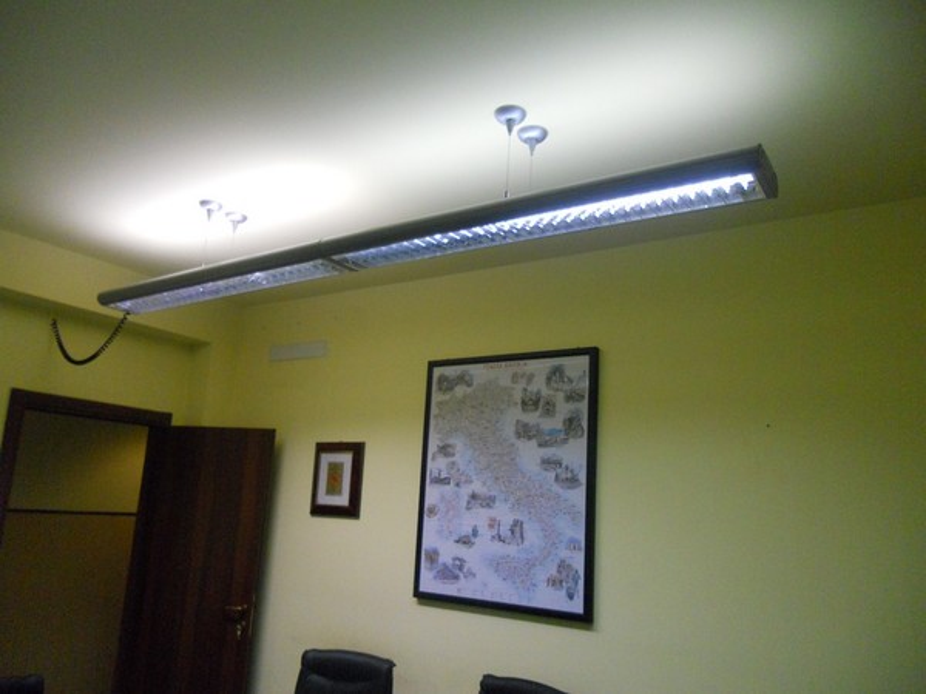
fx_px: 722
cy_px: 347
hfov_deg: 65.3
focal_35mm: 27
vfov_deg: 51.4
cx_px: 463
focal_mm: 4.9
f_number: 3.2
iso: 400
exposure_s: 1/125
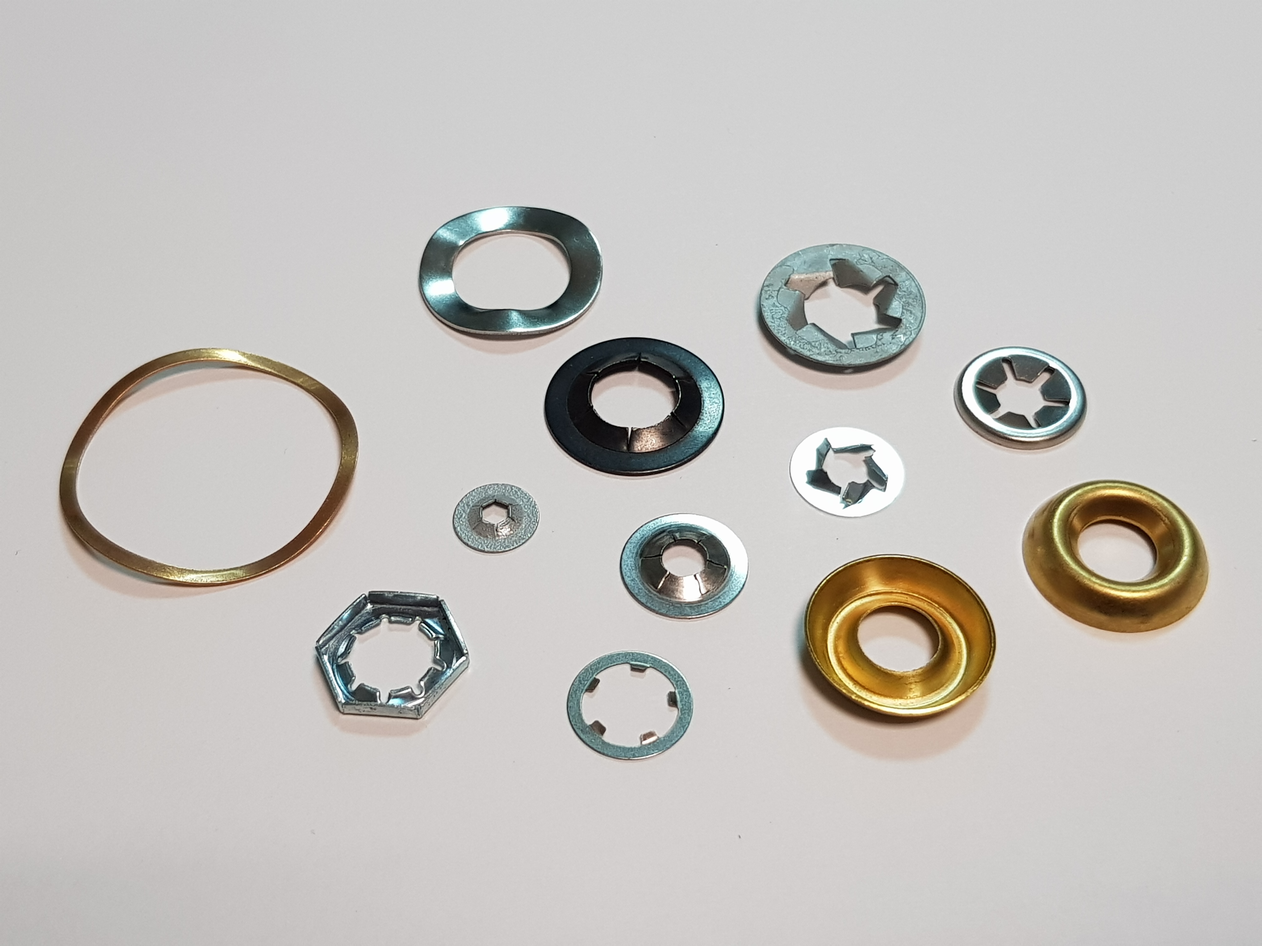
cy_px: 473
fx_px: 948
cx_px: 631
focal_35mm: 26
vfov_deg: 53.1
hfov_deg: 67.3
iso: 100
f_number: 1.7
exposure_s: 1/60
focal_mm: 4.3
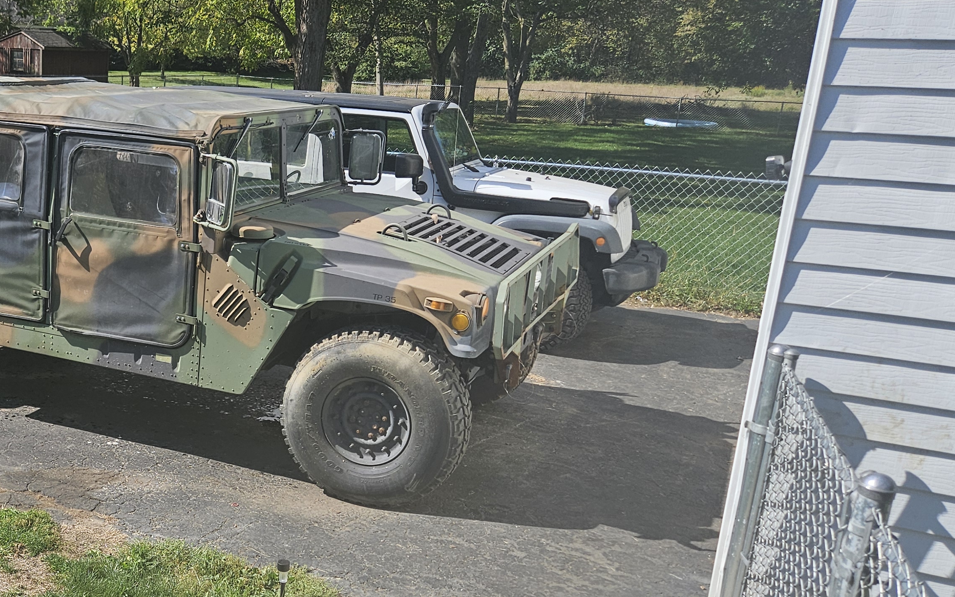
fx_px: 1119
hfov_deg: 43.4
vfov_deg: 29.7
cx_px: 153
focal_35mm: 43
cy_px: 377
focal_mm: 5.4
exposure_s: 1/2000
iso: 32
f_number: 1.8
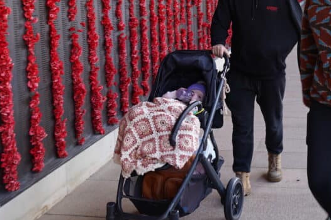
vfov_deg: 21.3
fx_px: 578
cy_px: 52
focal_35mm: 63
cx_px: 240
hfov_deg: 31.5
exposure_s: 1/40
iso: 100
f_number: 4
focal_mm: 21
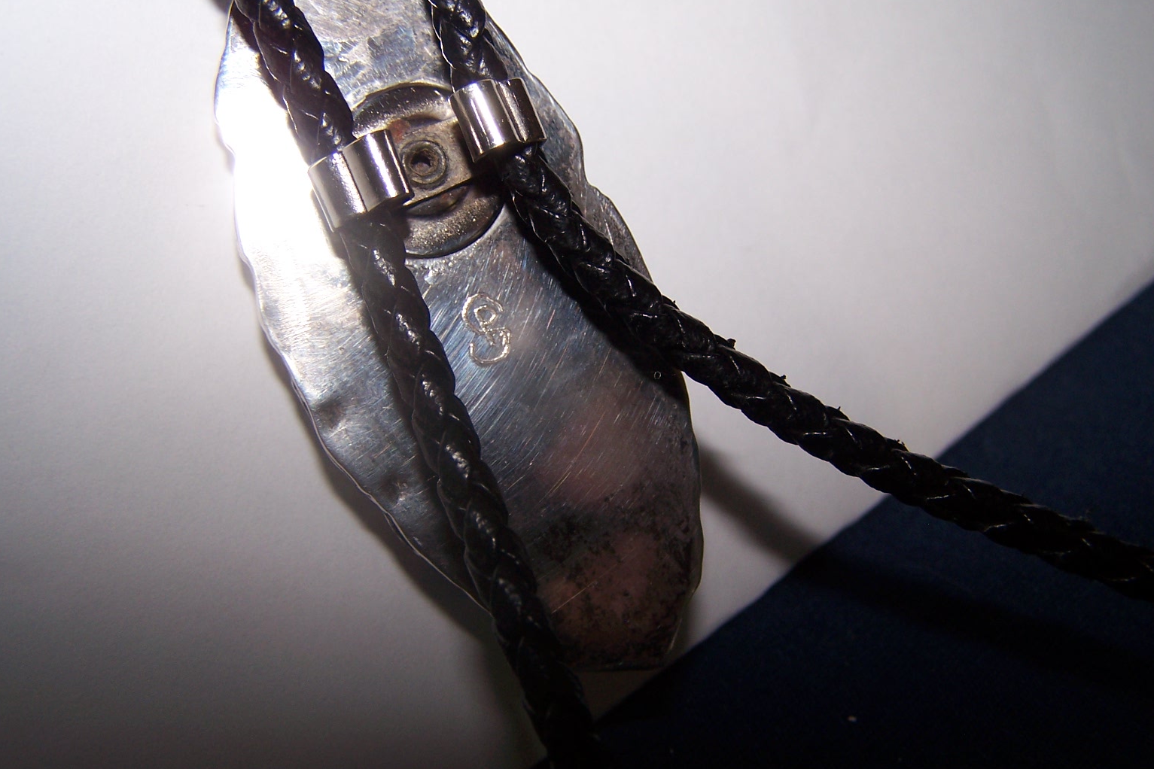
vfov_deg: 33.4
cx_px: 580
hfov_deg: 48.5
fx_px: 1282
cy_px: 383
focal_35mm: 40
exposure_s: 1/60
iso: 80
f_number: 2.8
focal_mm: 6.3
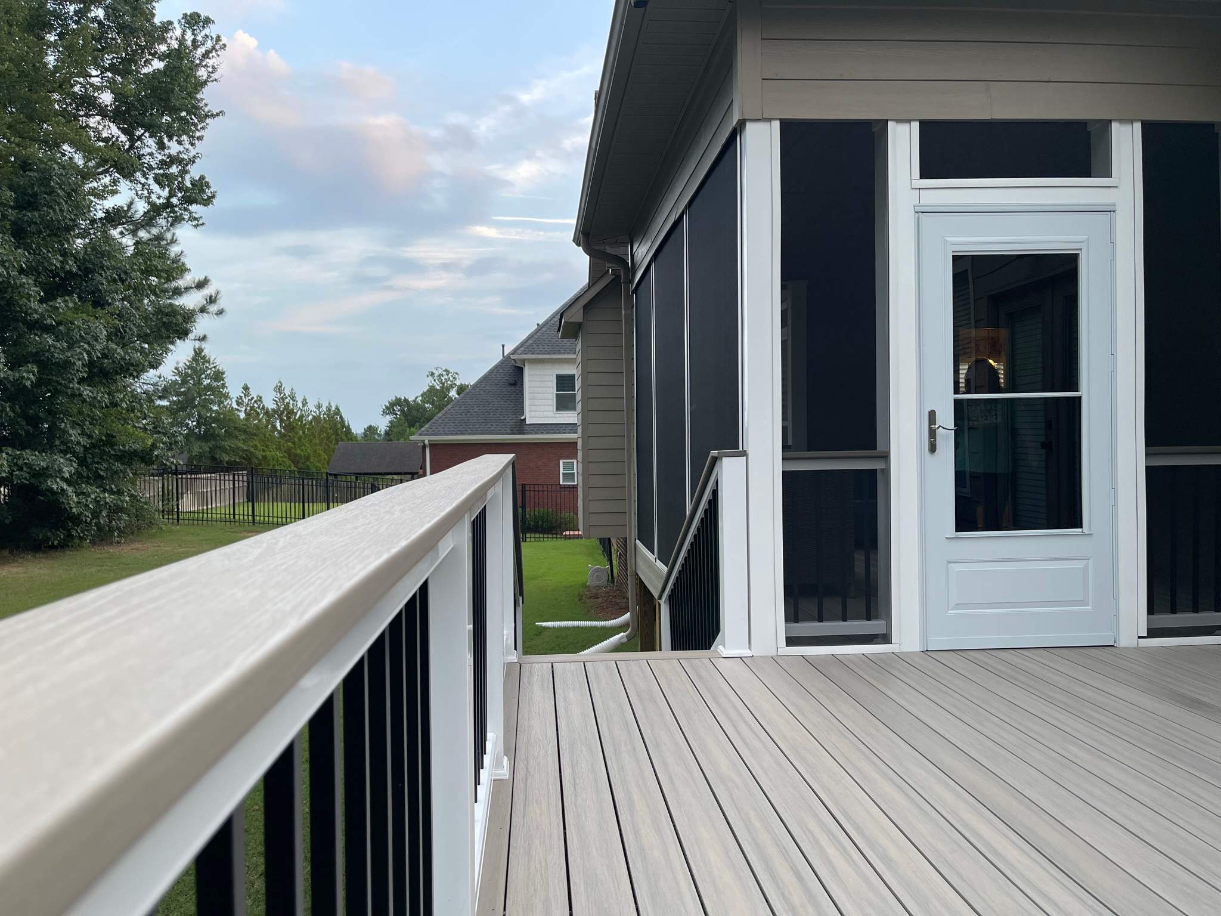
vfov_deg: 53.1
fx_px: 917
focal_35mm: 26
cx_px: 610
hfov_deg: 67.3
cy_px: 458
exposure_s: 1/121
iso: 64
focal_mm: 5.1
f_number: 1.6
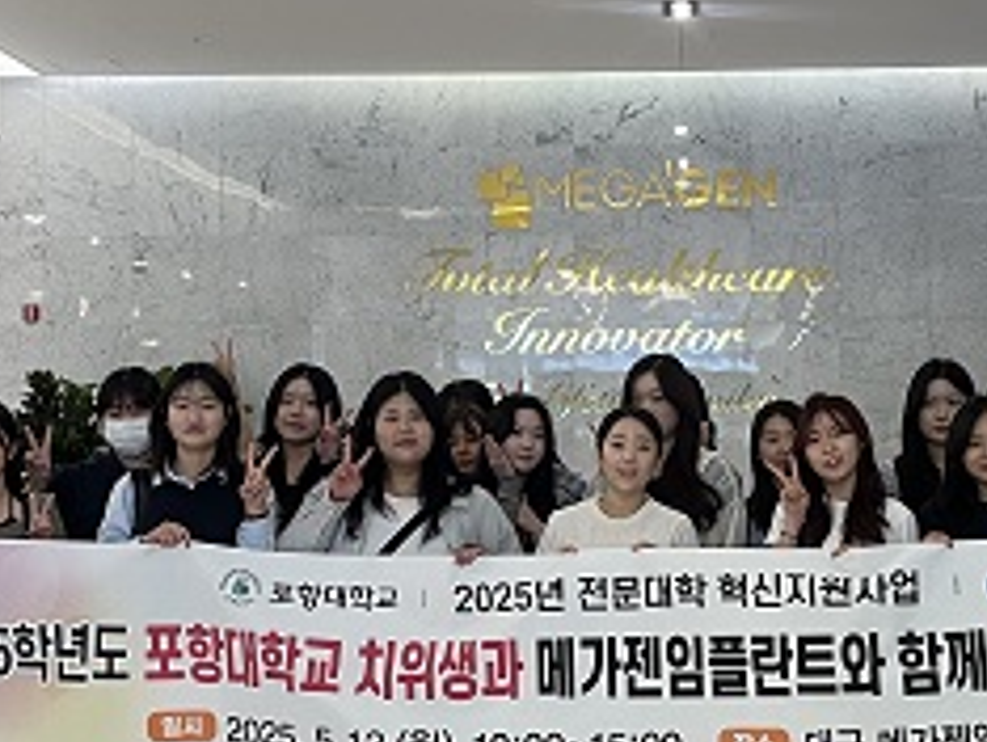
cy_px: 422
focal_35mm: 71
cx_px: 633
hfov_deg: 27.3
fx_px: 2026
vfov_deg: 20.7
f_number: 1.6
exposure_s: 1/60
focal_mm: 5.1
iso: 80
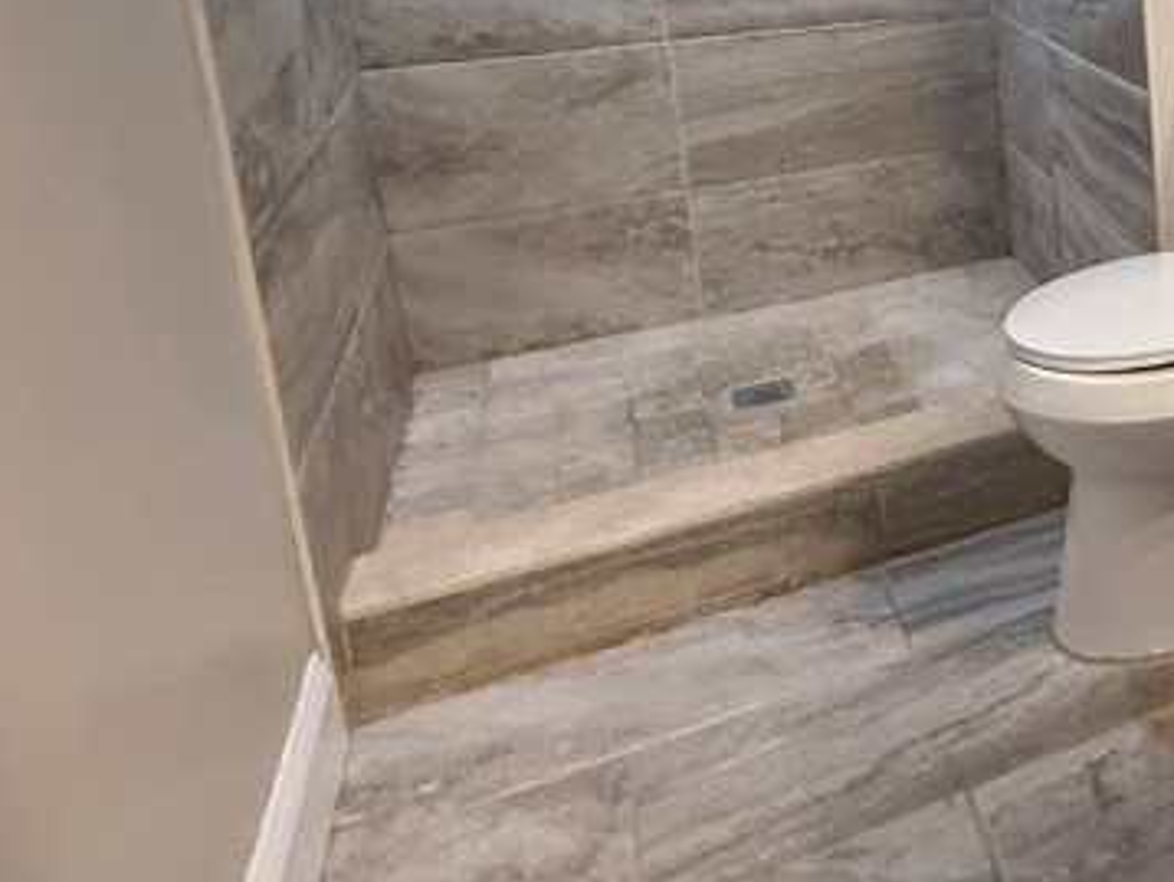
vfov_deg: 33.3
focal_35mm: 40
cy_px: 20
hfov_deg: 32.4
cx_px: 1594
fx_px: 1358
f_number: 2.2
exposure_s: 1/120
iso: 320
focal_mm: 2.22
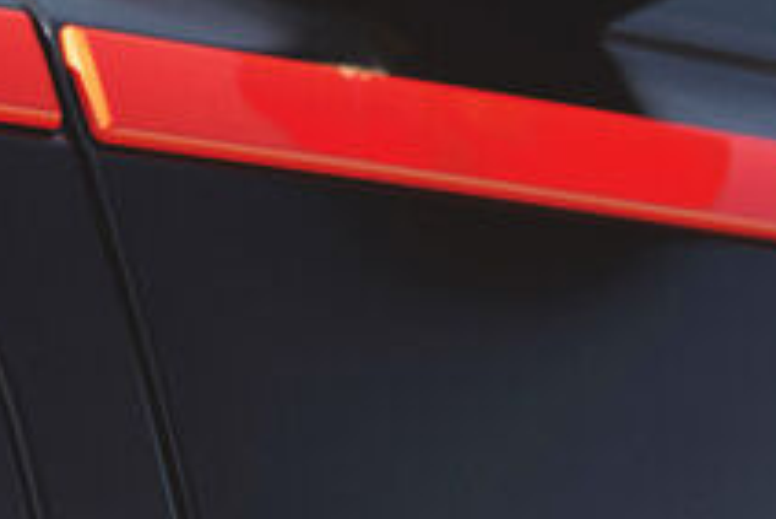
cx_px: -217
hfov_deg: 10.8
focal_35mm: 186
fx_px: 4012
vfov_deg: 7.3
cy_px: -79
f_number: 5
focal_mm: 64
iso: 400
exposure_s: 1/250
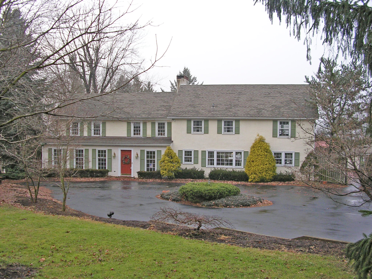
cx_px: 186
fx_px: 408
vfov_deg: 37.7
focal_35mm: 38
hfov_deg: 49.0
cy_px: 140
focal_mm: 5.8
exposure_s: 1/303
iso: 50
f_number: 2.8
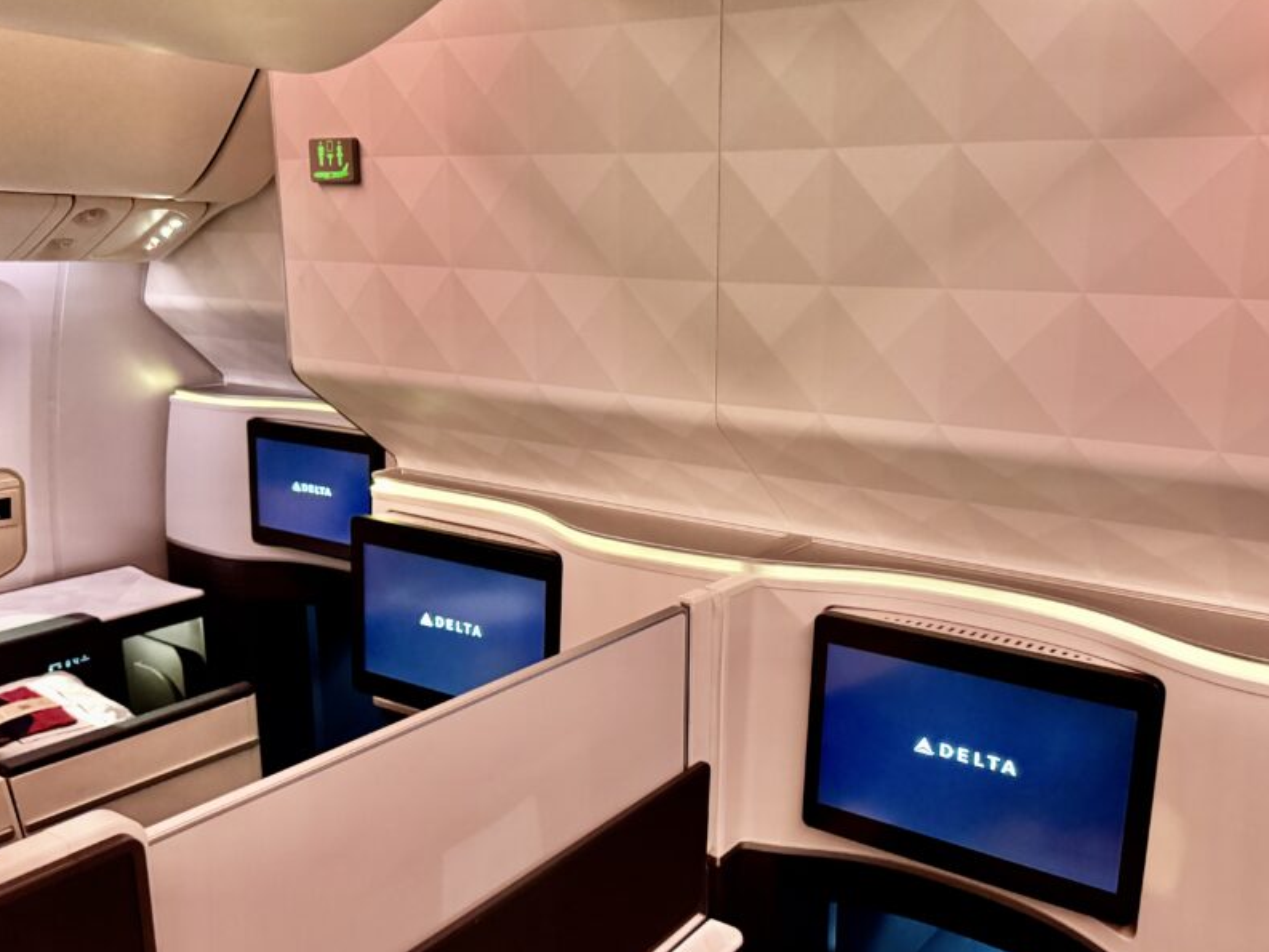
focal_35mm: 31
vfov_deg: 45.4
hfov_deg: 57.9
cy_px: 530
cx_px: 757
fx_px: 1137
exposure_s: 1/38
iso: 800
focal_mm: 6.86
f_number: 1.78
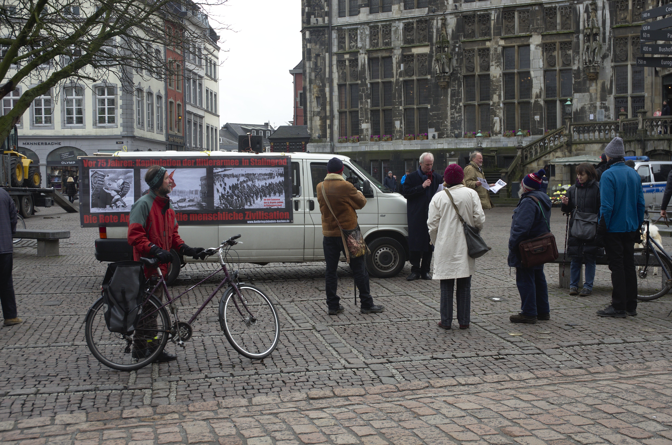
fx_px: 866
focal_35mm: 46
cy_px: 222
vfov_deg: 28.8
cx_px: 336
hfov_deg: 42.4
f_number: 6.3
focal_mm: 31
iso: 200
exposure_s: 1/160
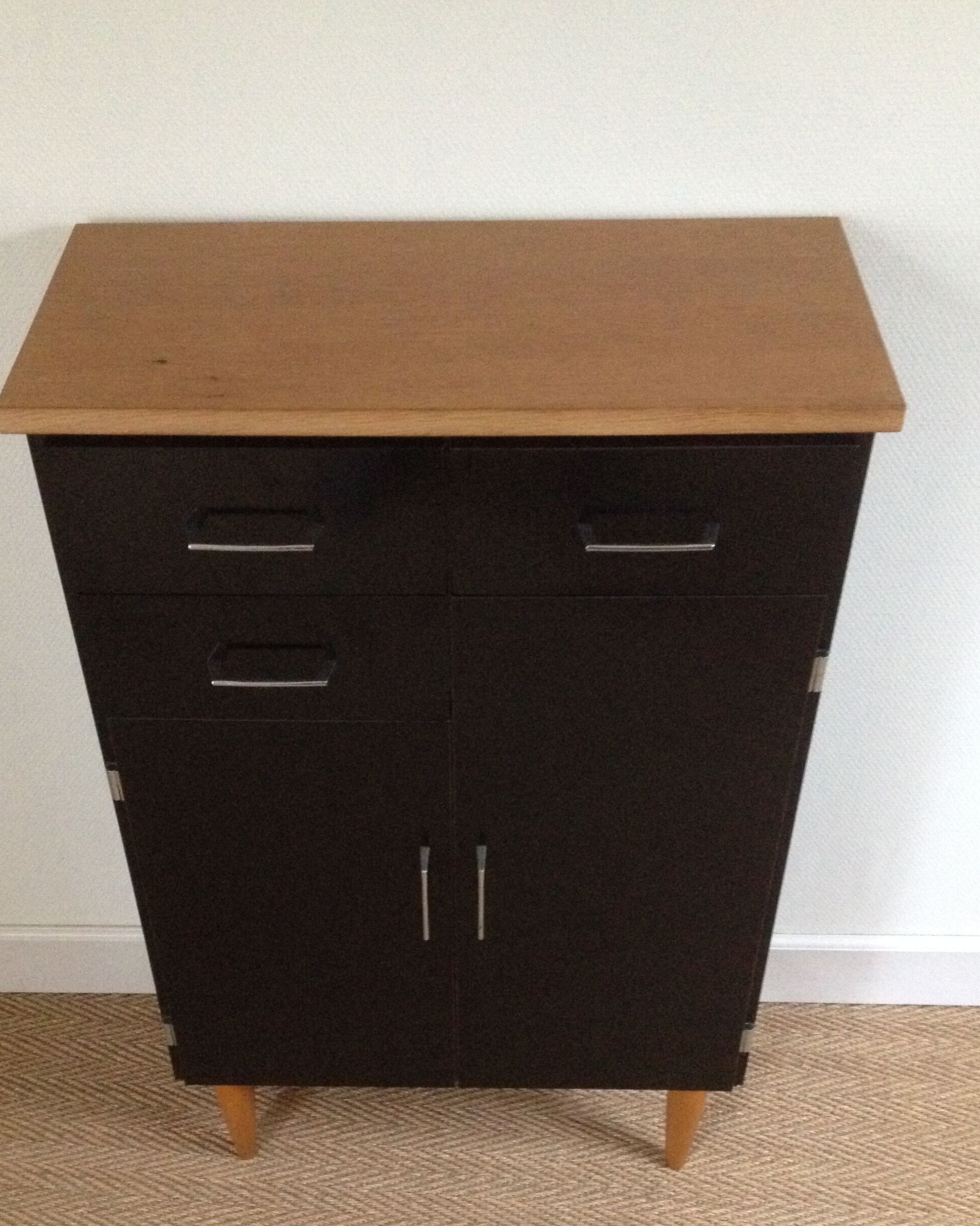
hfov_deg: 32.7
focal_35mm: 46
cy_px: 821
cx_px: 443
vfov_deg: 39.8
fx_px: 1668
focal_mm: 4.28
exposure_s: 1/15
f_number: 2.4
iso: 500
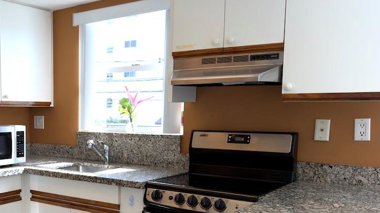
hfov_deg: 44.9
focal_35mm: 43
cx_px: 73
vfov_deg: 27.4
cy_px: 153
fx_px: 433
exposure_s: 1/462
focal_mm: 6.76
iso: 80
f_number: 1.78
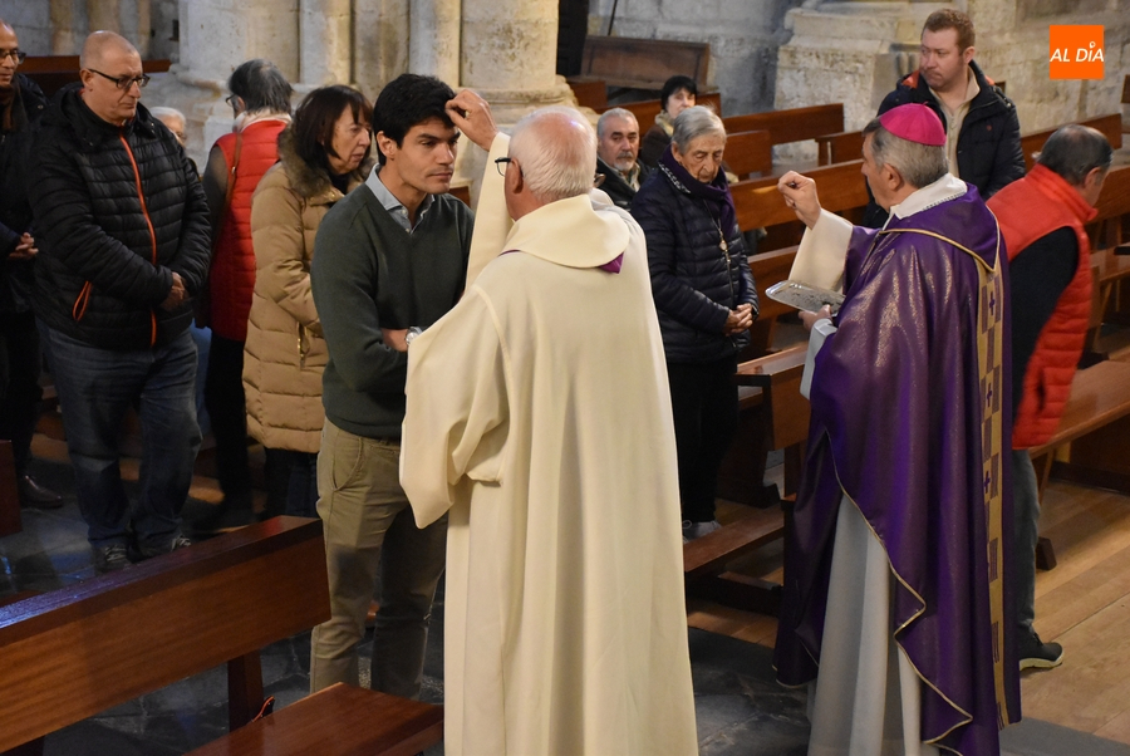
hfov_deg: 29.8
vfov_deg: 20.2
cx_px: 565
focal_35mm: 68
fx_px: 2121
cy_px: 378
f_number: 4.5
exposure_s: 1/60
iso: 6400
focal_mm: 45
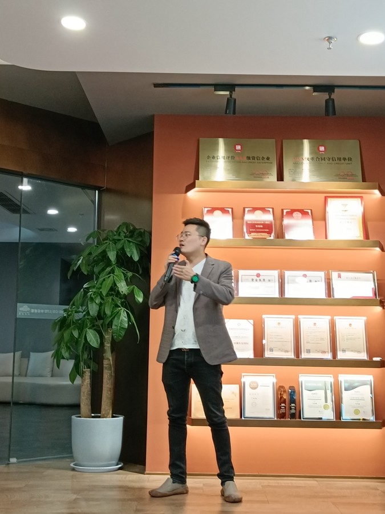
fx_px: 697
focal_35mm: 47
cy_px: 257
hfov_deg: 30.9
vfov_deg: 40.4
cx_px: 192
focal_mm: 5.59
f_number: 1.88
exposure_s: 1/50
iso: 978
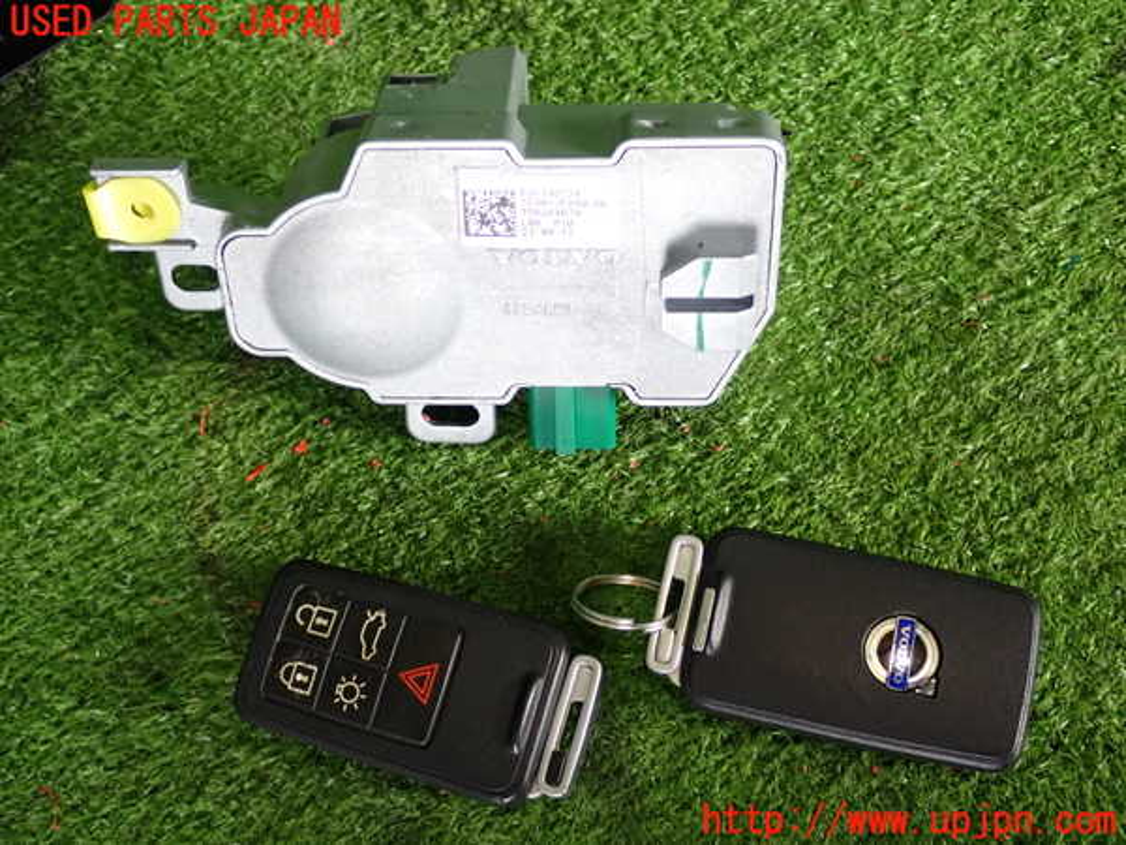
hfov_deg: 42.9
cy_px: 422
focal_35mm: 44
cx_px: 563
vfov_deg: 32.9
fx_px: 1431
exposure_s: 1/40
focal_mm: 7.84
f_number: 2.9
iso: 250
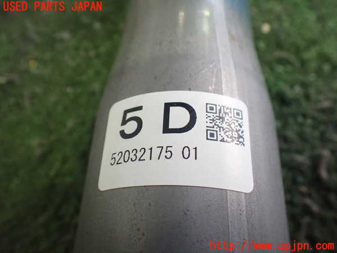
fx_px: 292
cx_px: 168
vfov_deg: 46.8
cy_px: 126
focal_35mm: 30
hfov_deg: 60.0
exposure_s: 1/100
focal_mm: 5.4
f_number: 2.3
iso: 800
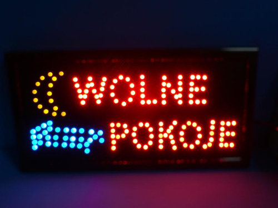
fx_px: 345
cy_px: 104
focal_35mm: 43
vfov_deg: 33.6
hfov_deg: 43.9
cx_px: 139
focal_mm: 7.1
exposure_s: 1/30
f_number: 2.8
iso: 80
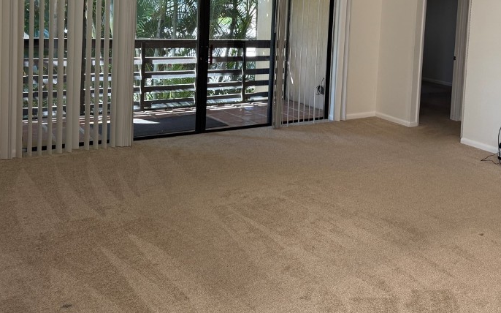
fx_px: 519
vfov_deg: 32.3
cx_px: 359
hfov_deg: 50.0
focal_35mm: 38
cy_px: 45
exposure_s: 1/124
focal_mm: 6.76
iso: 125
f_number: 1.78
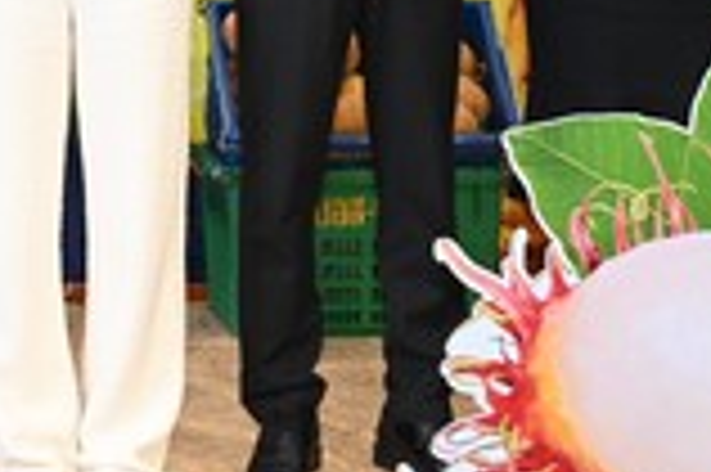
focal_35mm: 150
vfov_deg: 8.8
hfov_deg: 13.2
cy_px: -335
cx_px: -230
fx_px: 2959
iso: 500
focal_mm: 37
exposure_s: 1/125
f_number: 5.6
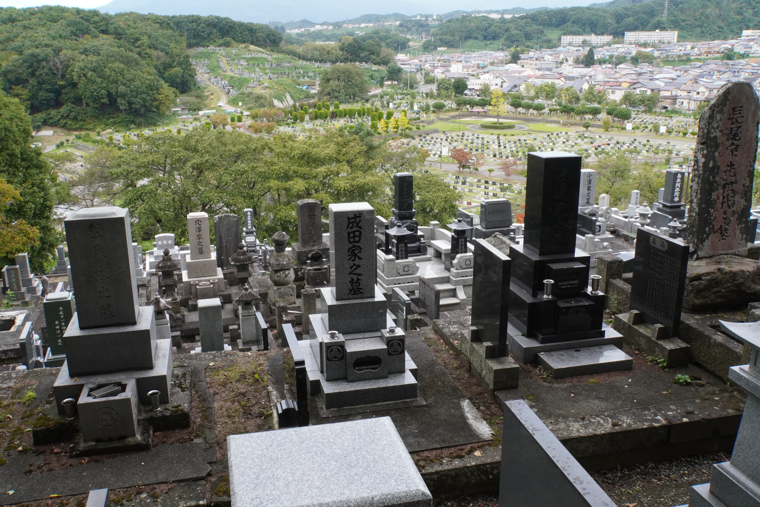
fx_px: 665
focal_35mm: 32
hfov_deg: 59.5
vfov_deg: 41.7
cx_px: 380
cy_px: 254
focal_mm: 21
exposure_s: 1/40
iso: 1000
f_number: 22
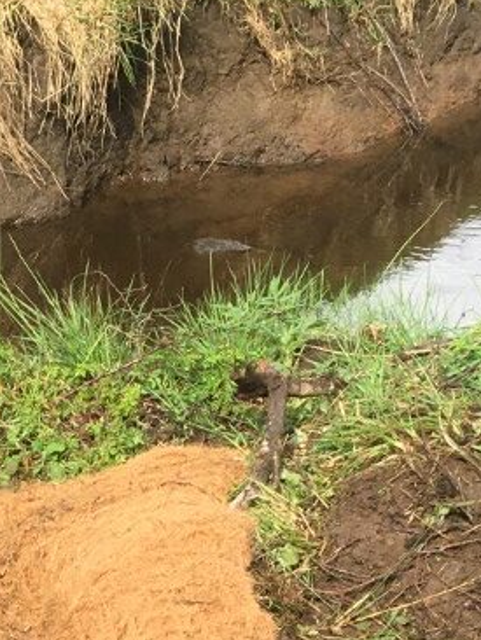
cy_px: 764
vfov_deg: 16.5
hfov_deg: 12.8
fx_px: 2110
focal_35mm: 114
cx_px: -49
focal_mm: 4.15
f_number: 2.2
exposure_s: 1/413
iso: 25
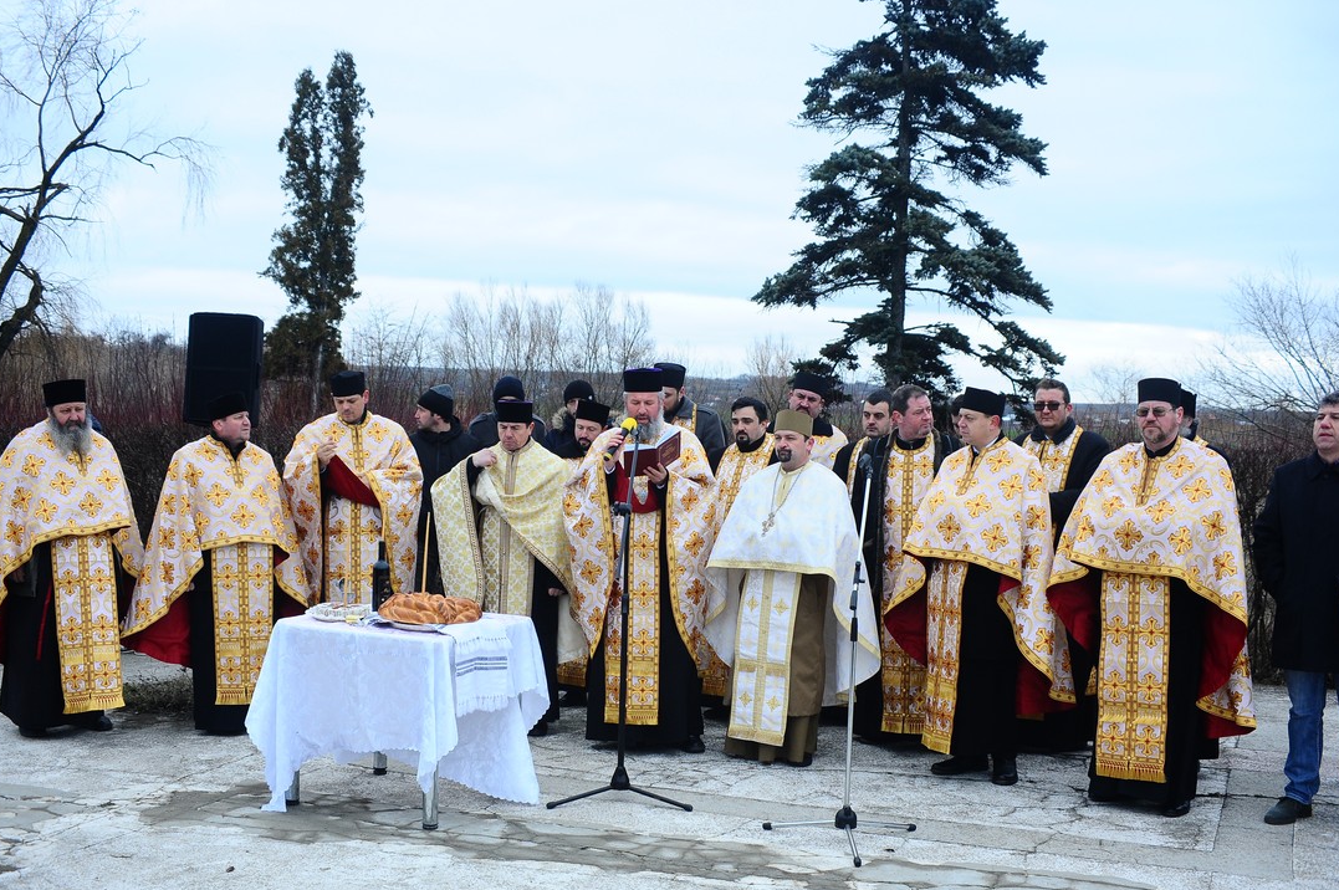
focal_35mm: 39
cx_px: 668
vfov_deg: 34.1
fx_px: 1449
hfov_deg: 49.6
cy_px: 493
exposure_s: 1/640
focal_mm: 35
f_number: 5.6
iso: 1000
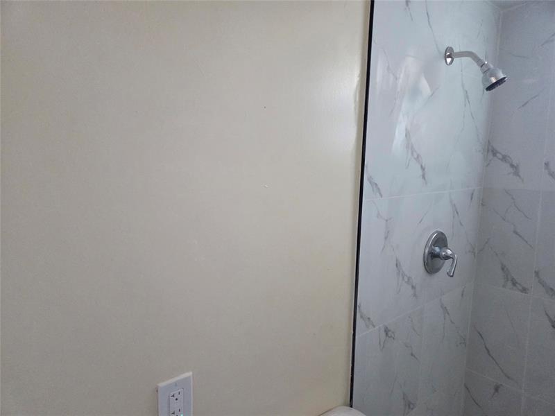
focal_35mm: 23
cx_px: 278
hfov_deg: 73.9
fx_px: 369
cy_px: 208
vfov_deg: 58.9
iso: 1000
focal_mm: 5.4
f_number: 1.8
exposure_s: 1/120
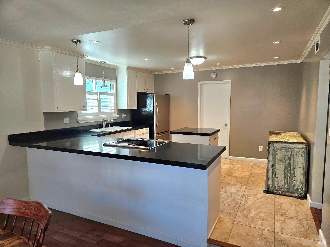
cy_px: 124
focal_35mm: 23
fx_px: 219
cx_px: 165
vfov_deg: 58.9
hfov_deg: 73.9
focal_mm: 5.4
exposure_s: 1/120
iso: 125
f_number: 1.8
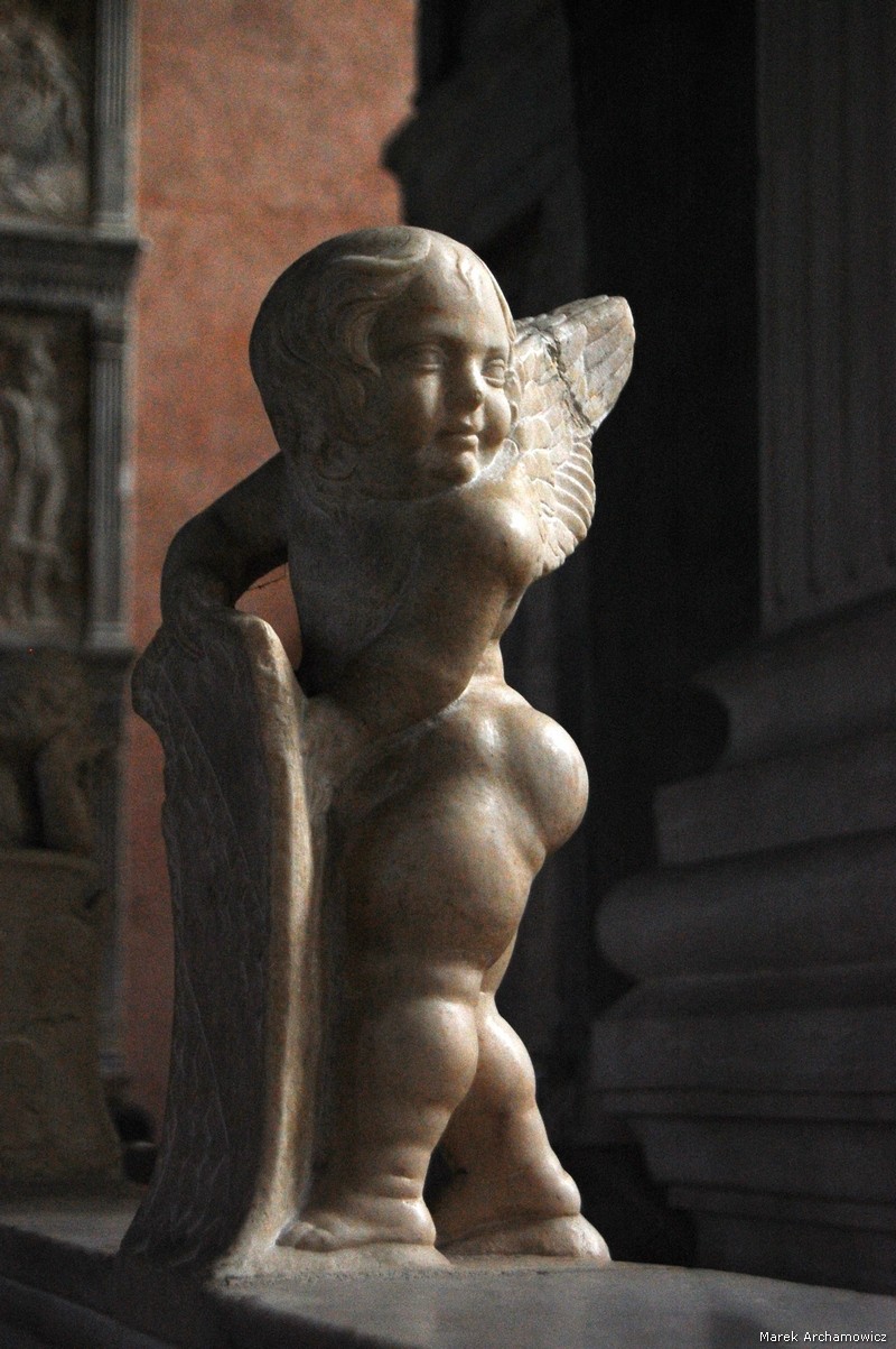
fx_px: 2805
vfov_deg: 27.0
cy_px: 674
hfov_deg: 18.2
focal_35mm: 75
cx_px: 448
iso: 800
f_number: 5.6
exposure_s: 1/200
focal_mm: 50
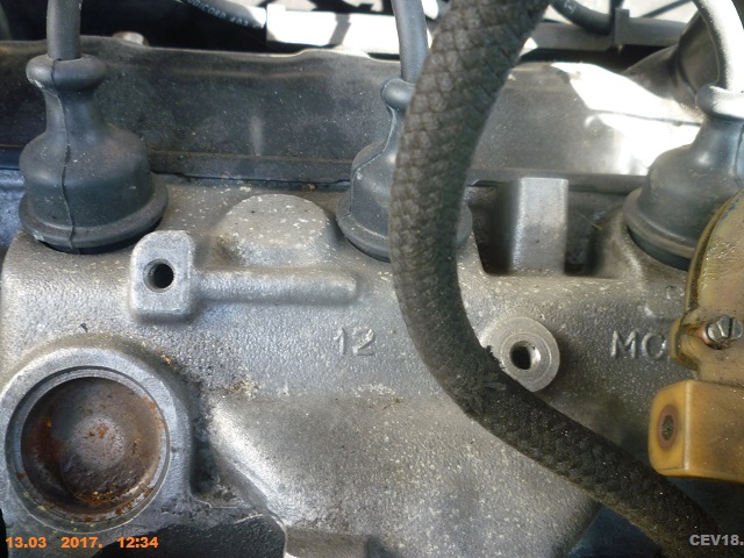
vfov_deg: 48.2
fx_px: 623
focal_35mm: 29
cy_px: 279
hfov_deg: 61.7
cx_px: 372
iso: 160
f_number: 3.3
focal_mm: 5.2
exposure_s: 1/30
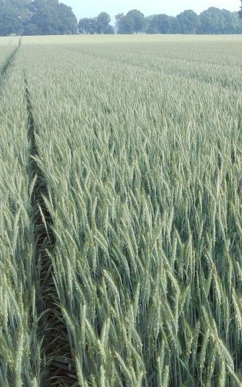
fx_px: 475
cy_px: 192
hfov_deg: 26.9
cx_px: 247
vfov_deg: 44.4
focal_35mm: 45
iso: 50
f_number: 2.2
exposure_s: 1/379
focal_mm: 3.31
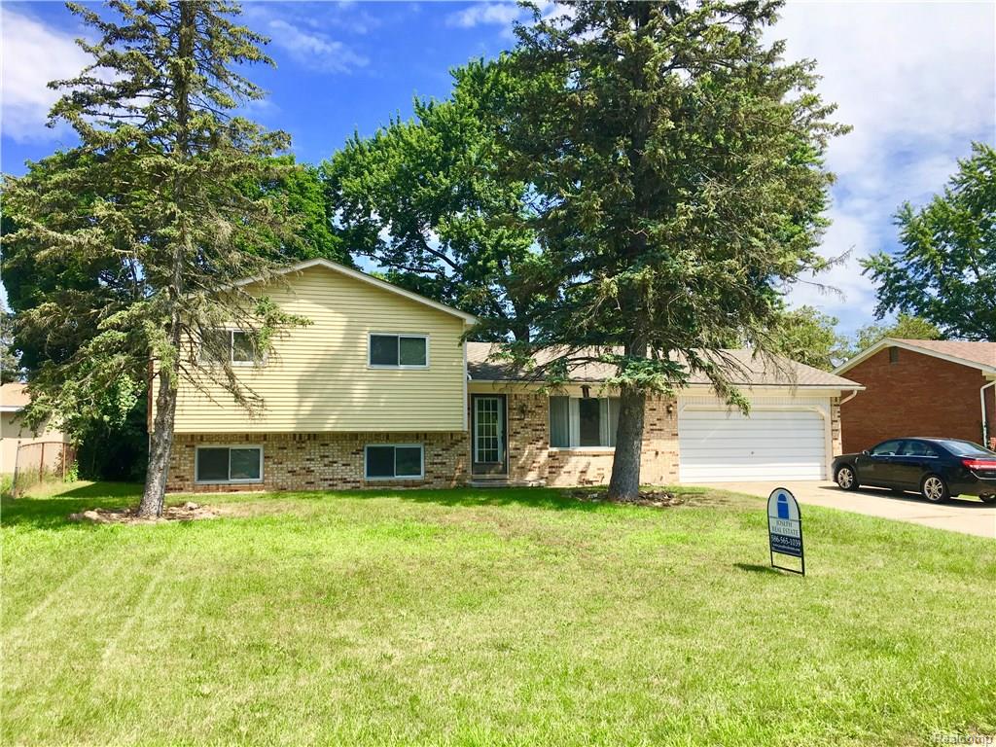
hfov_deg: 61.7
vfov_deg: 48.2
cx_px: 498
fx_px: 834
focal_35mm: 29
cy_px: 374
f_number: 2.2
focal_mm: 4.15
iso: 25
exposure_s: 1/1304
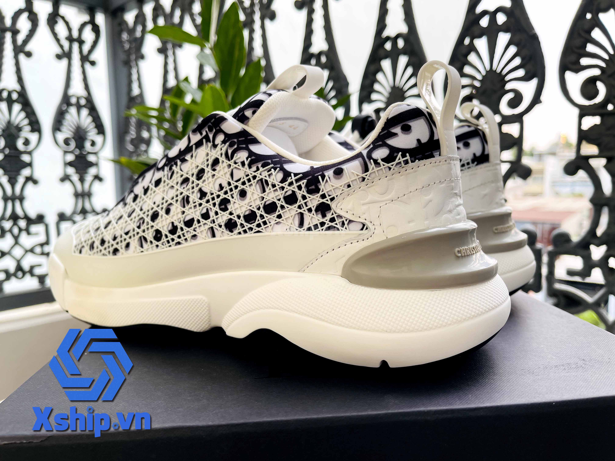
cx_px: 308
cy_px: 230
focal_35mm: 26
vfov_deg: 53.1
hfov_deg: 67.3
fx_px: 462
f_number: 1.6
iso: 64
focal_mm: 5.1
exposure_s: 1/121
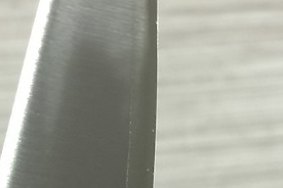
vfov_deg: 12.9
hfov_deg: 19.5
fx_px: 825
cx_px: 129
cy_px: 185
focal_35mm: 105
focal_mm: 4.15
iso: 40
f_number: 2.2
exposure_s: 1/15
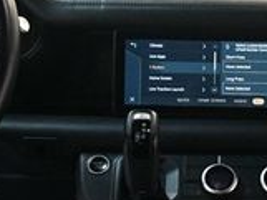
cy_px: 84
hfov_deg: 18.9
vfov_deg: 14.4
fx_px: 795
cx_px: 202
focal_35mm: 103
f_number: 3.5
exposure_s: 1/60
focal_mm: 18
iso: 3600
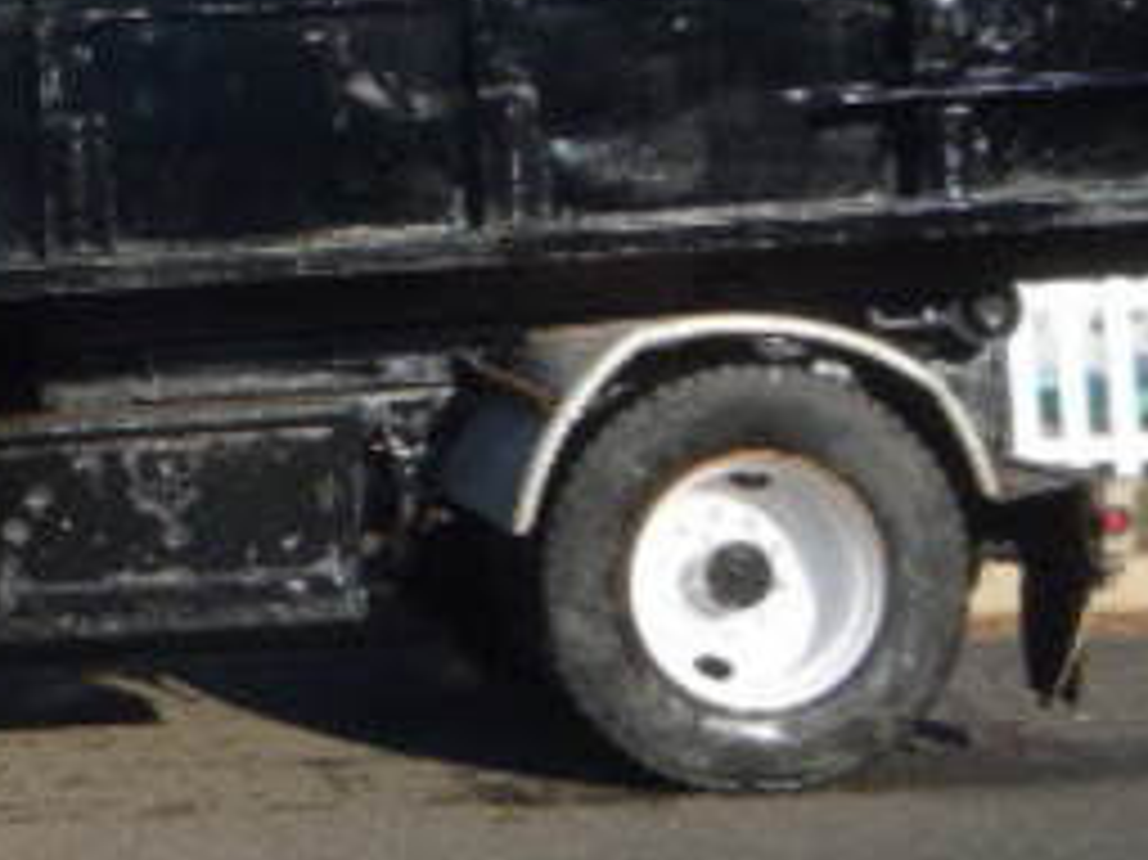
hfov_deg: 19.7
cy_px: 270
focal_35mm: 94
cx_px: -207
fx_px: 3116
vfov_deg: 15.7
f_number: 4.5
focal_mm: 5.2
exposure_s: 1/400
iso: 100
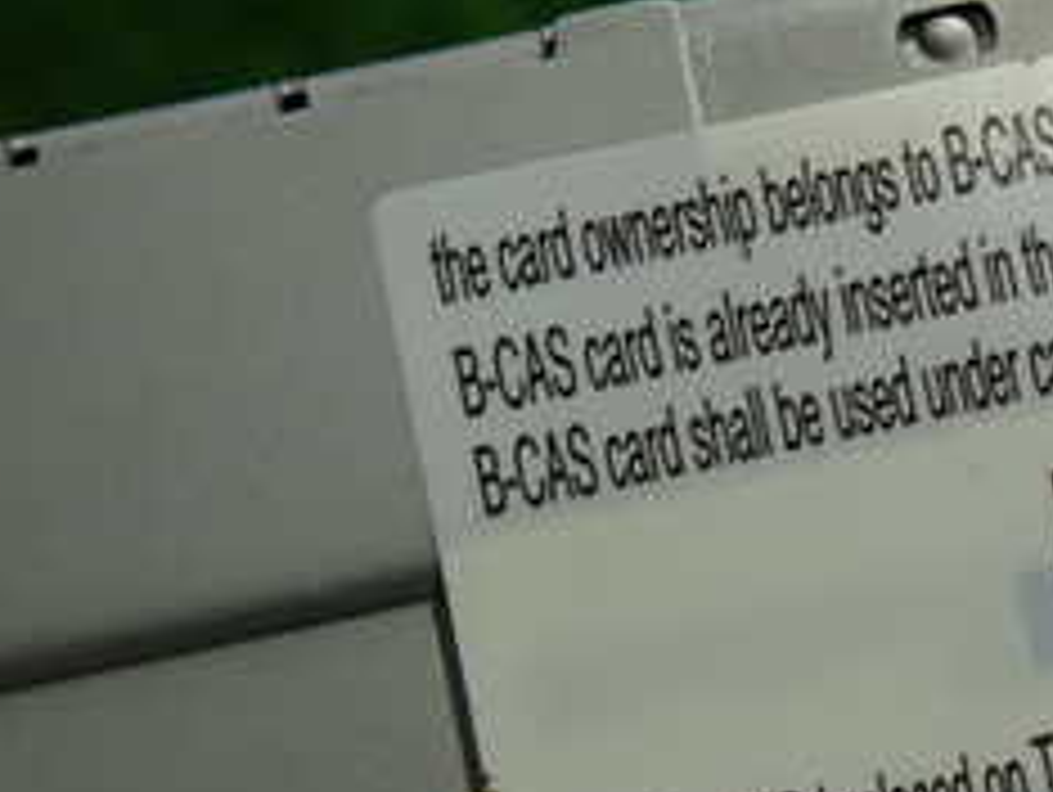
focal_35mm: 64
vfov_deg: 22.9
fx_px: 1949
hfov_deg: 28.8
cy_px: 504
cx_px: 986
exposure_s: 1/60
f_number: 2
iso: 100
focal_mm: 4.5
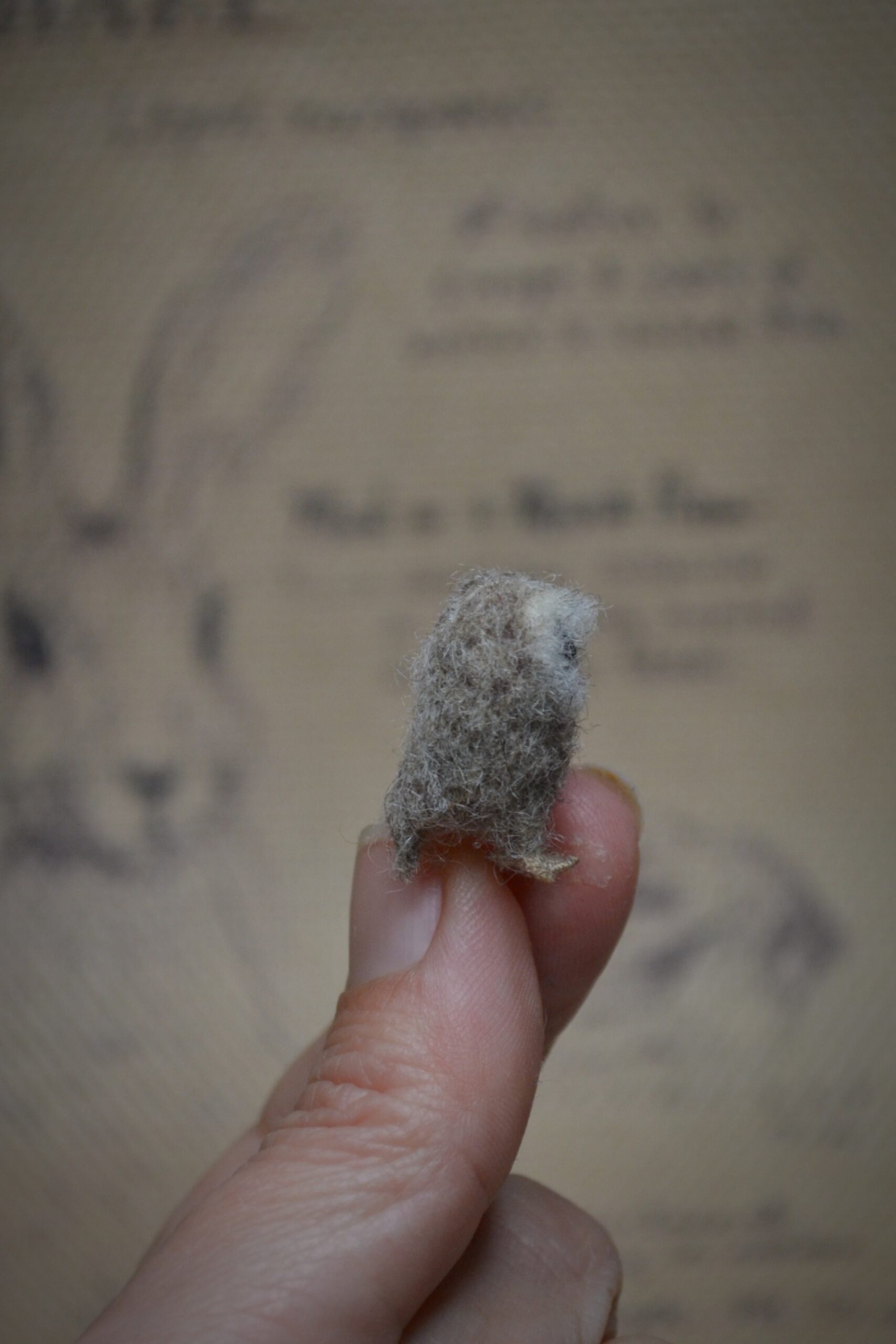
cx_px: 448
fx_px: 2799
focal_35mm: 75
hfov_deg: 18.2
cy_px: 672
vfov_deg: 27.0
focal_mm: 50
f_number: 5.6
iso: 800
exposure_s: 1/320
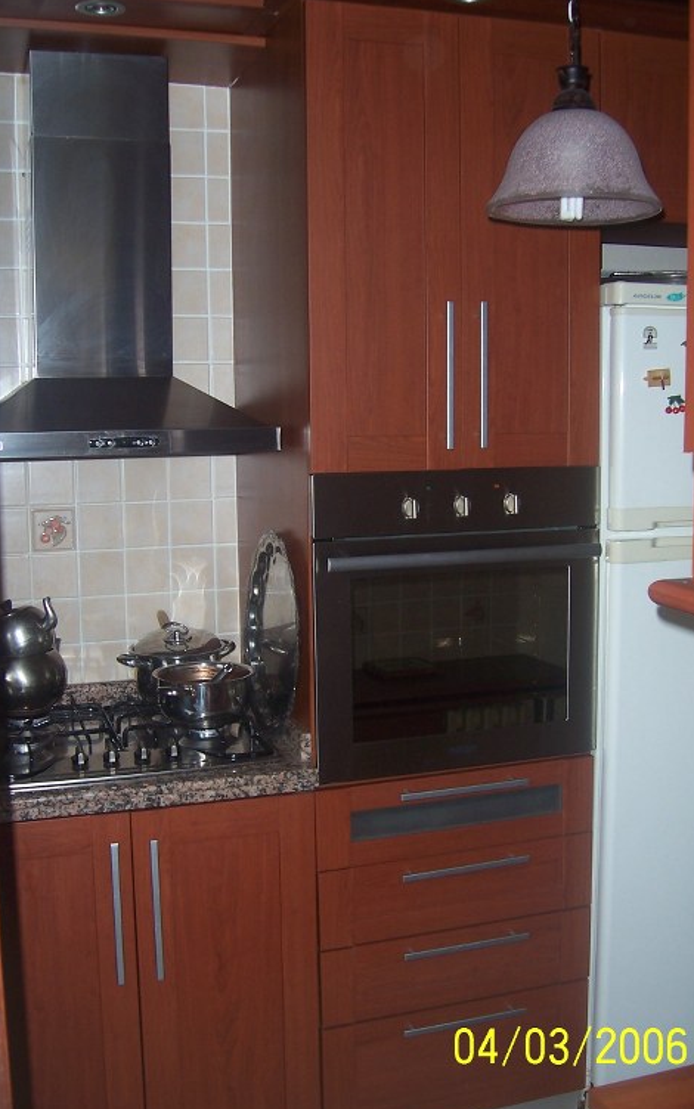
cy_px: 561
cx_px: 350
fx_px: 1179
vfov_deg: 50.4
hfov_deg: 32.8
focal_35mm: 39
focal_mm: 6
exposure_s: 1/60
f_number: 3
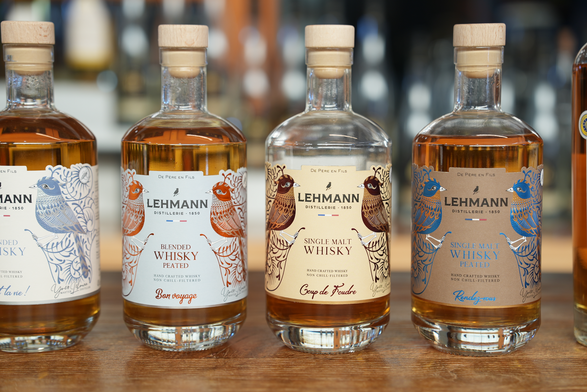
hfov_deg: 28.8
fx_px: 1142
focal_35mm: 70
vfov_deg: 19.5
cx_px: 294
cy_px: 196
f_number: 2.8
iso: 160
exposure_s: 1/125
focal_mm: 70
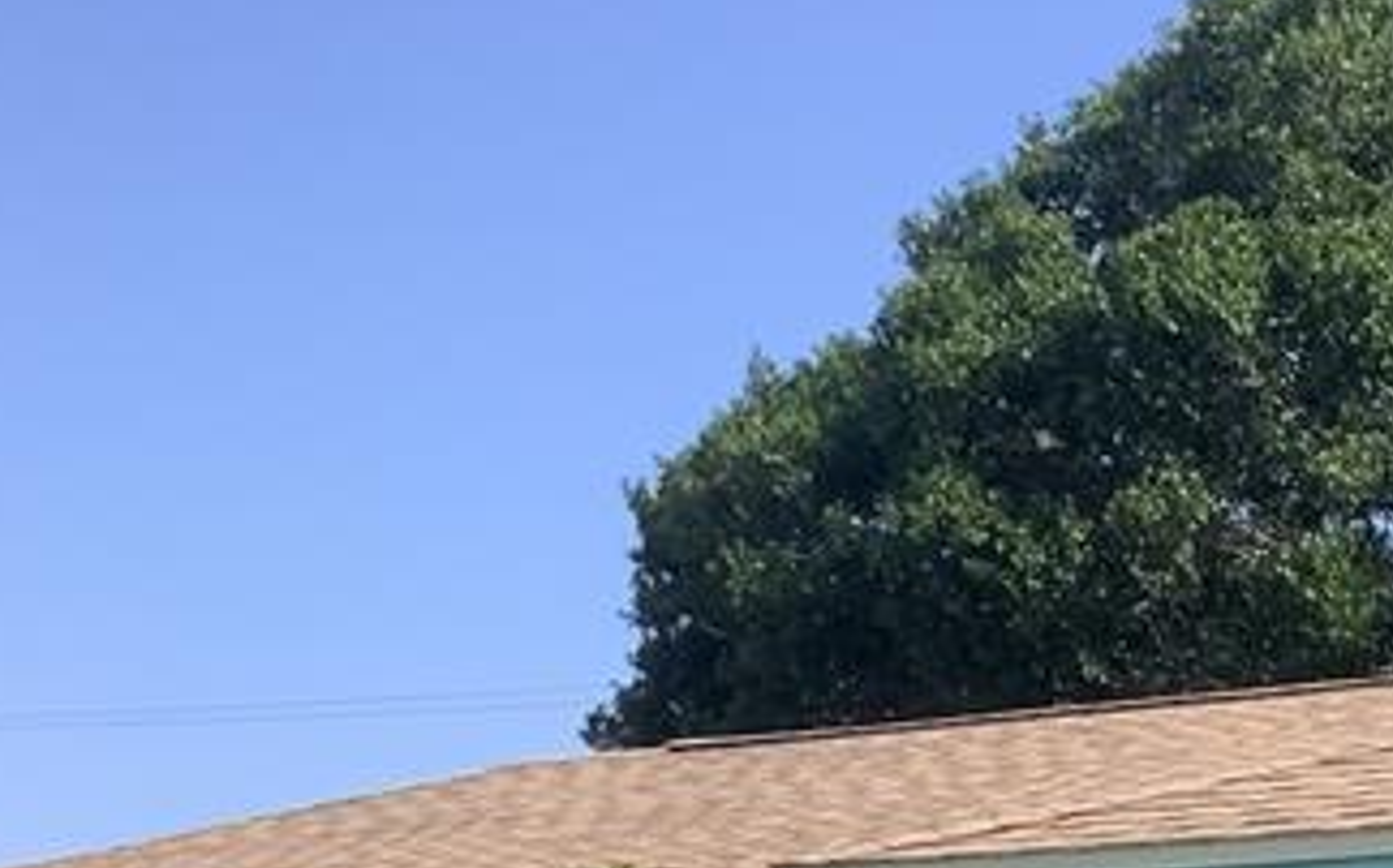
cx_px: 1965
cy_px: 1349
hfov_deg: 18.2
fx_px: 3945
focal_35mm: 104
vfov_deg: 11.9
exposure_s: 1/867
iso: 25
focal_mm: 3.3
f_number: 2.4
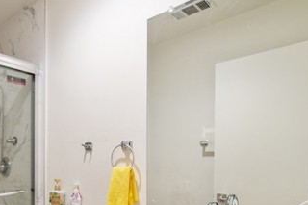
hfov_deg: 59.1
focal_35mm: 28
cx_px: 51
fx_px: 239
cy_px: 152
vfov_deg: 44.9
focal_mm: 14
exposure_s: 1/200
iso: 400
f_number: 2.8
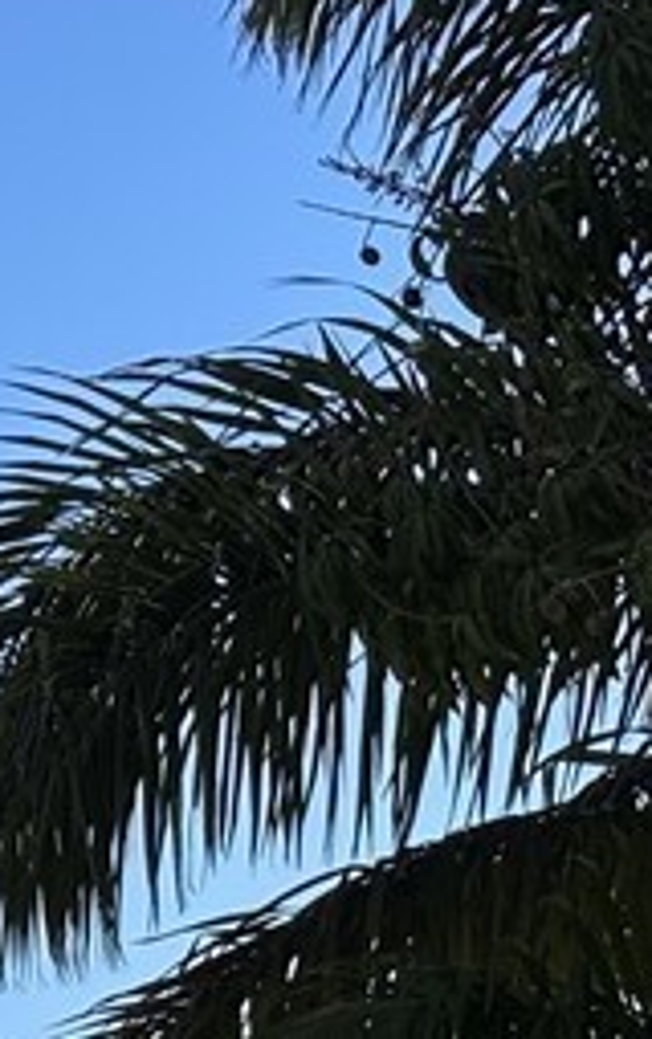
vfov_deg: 9.2
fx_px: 6266
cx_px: -754
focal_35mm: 221
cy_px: 1520
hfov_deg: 5.8
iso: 32
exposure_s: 1/2342
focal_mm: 5.96
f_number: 1.6
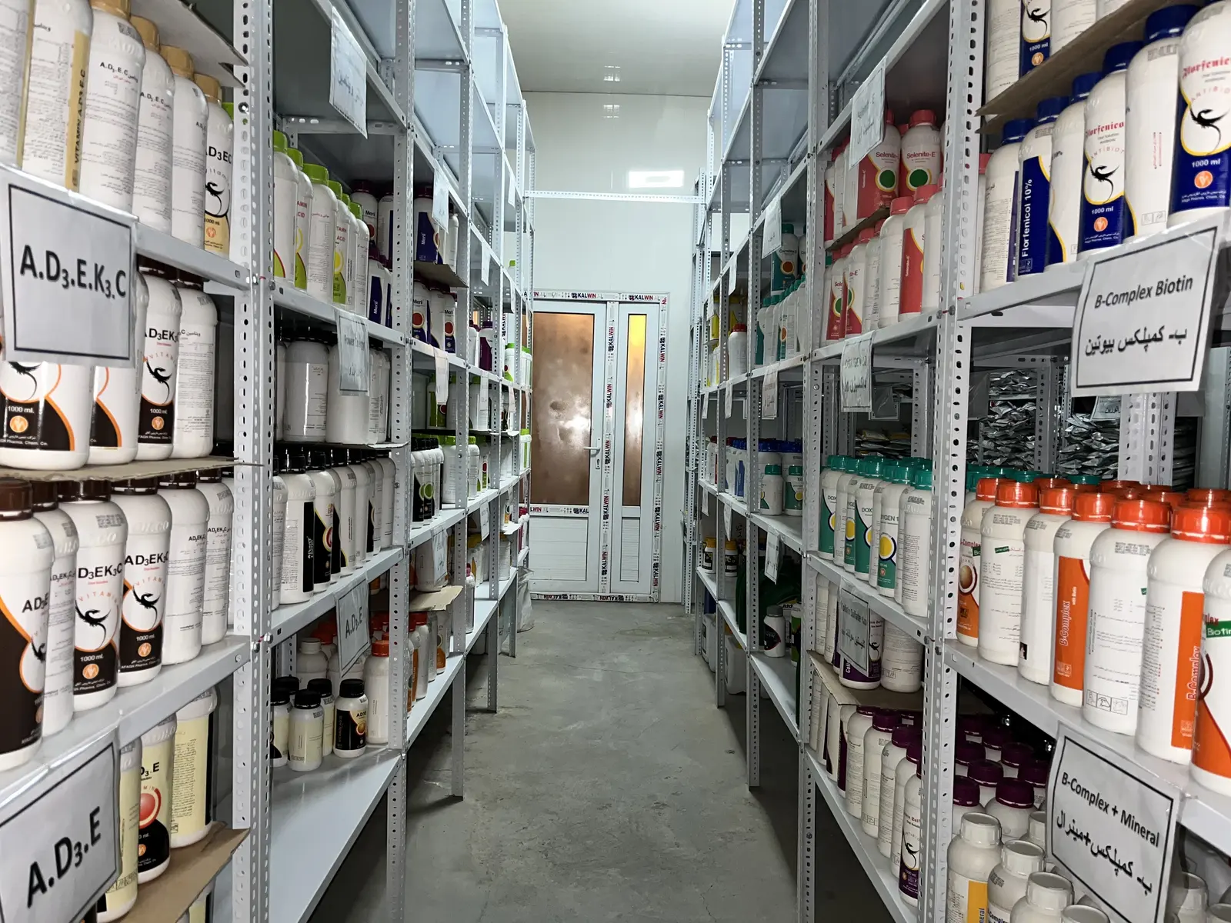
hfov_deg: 67.3
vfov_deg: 53.1
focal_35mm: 26
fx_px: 925
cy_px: 462
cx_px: 616
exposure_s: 1/17
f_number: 1.6
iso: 64
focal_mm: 5.1
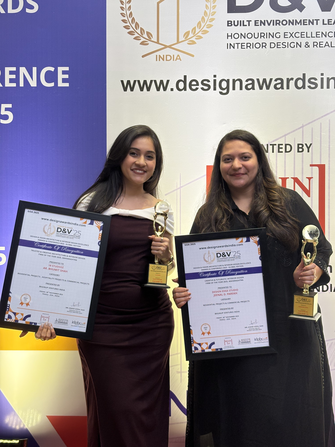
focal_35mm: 52
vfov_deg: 36.8
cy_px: 224
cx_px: 168
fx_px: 671
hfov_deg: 28.0
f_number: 1.6
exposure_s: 1/110
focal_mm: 5.96
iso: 100
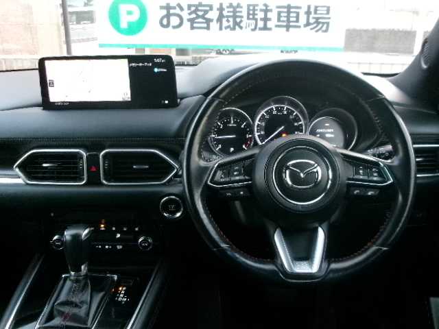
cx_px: 220
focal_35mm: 36
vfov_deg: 39.7
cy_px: 164
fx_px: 457
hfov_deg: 51.4
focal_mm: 6.4
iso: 570
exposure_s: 1/17
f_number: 4.5
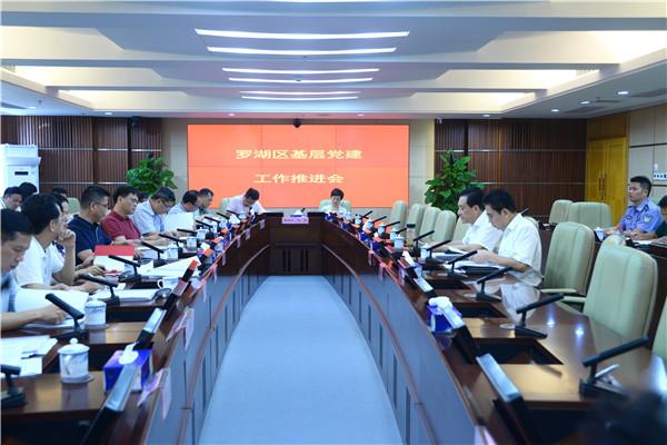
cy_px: 222
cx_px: 334
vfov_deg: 33.4
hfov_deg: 48.5
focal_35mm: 40
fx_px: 741
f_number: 4.5
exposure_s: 1/40
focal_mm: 40
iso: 1000
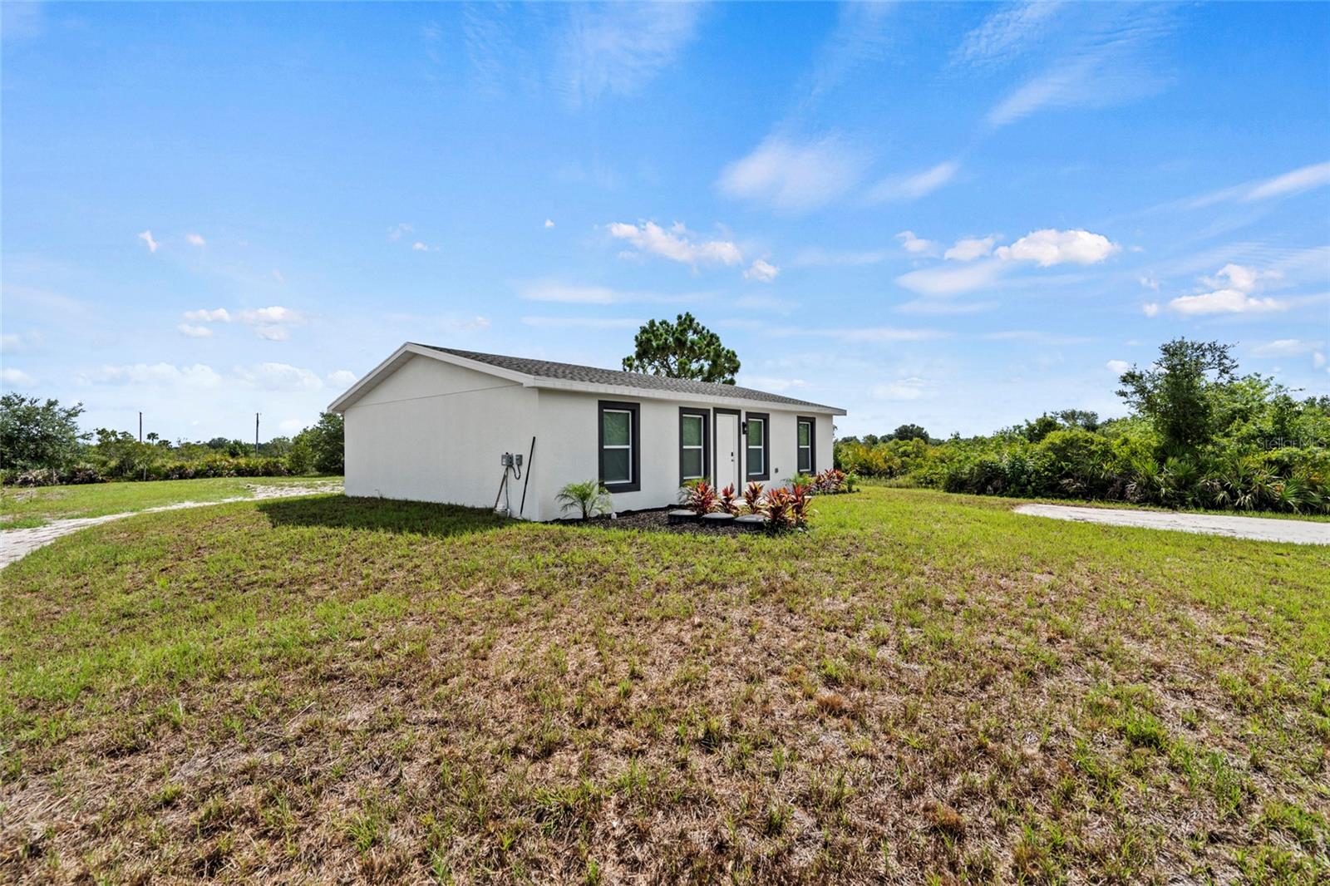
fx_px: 591
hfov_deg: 96.7
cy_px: 443
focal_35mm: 16
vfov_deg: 73.7
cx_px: 665
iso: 800
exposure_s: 1/1250
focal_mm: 16
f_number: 8
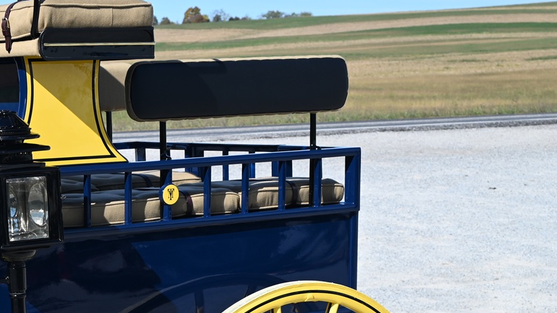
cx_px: -86
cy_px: 294
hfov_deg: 17.6
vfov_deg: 10.3
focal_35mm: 117
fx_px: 1728
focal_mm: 46
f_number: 7.1
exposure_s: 1/400
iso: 100
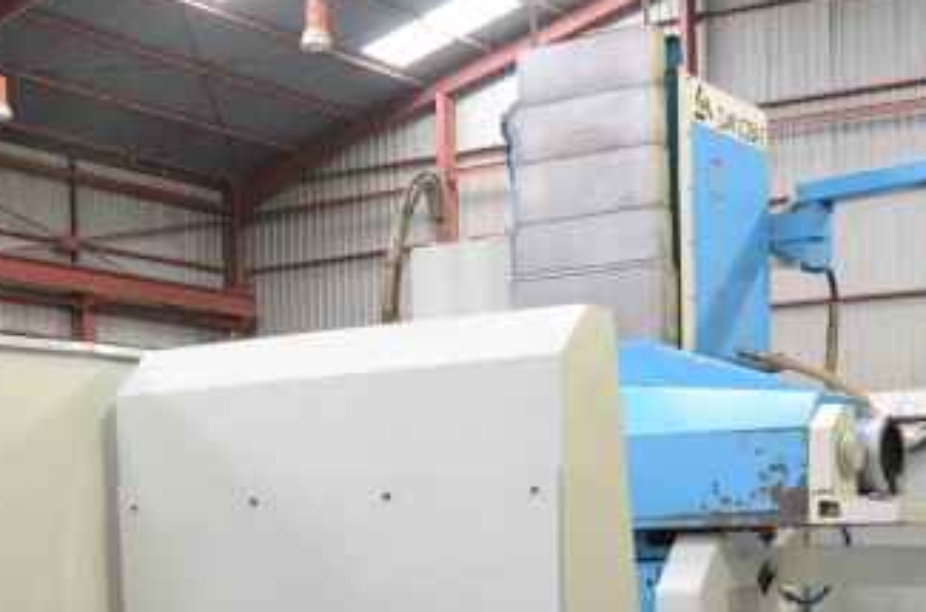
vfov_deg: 19.4
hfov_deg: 29.8
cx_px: 671
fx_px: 1719
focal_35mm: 67
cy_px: 669
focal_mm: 20
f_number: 3.5
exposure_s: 1/800
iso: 6400
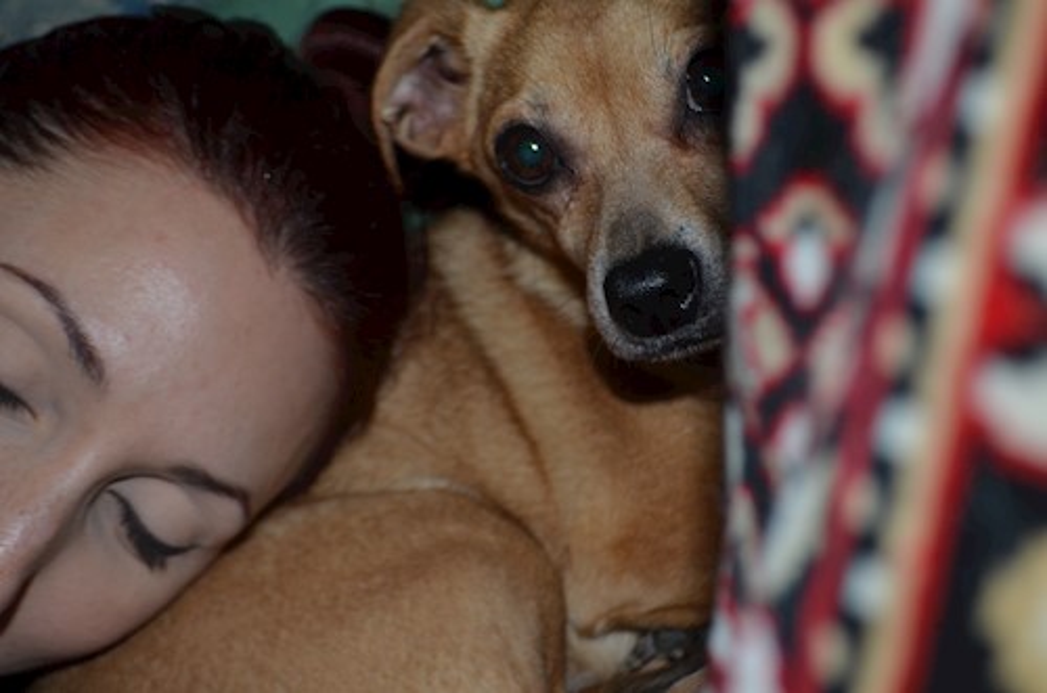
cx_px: 524
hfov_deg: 33.5
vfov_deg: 22.5
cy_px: 346
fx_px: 1741
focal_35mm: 60
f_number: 5.6
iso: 200
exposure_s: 1/30
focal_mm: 40
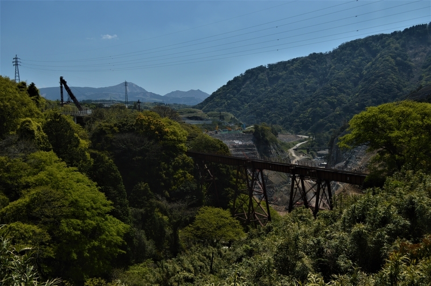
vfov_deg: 39.9
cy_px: 143
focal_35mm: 33
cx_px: 216
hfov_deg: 57.3
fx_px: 395
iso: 100
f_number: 6.3
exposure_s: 1/1250
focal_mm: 22
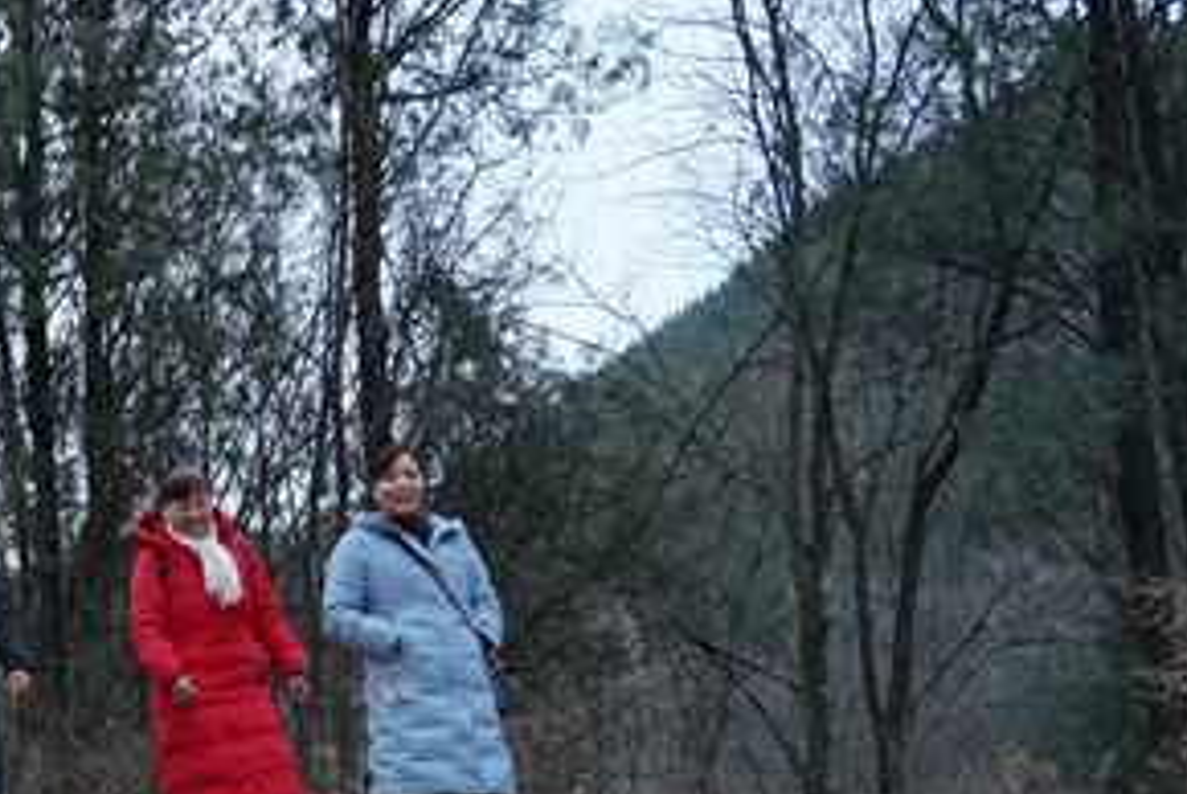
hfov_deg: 30.1
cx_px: -8
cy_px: 544
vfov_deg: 21.9
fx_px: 2046
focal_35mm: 62
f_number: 4
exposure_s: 1/160
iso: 1250
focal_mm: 30
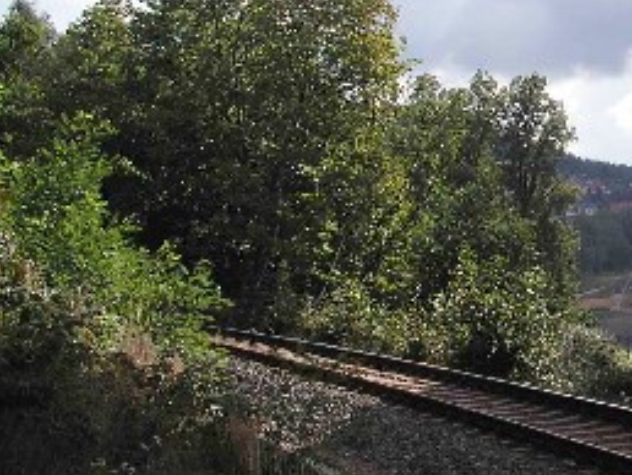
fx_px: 1499
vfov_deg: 18.0
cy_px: 163
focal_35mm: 82
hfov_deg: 23.0
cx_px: 608
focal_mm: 6
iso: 50
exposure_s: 1/320
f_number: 4.8
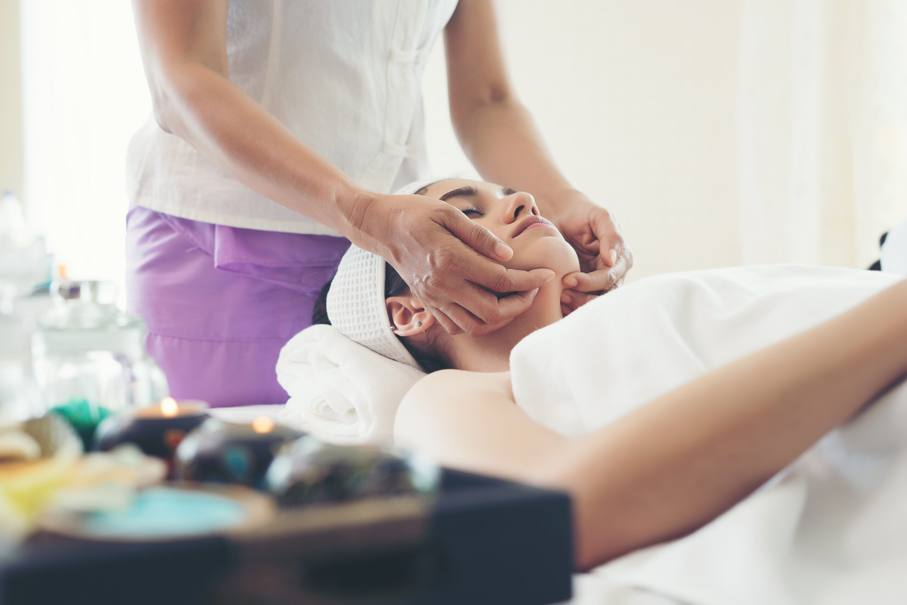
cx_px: 454
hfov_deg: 39.6
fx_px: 1260
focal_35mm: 50
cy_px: 302
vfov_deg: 27.0
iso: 200
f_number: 3.5
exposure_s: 1/40
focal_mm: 50
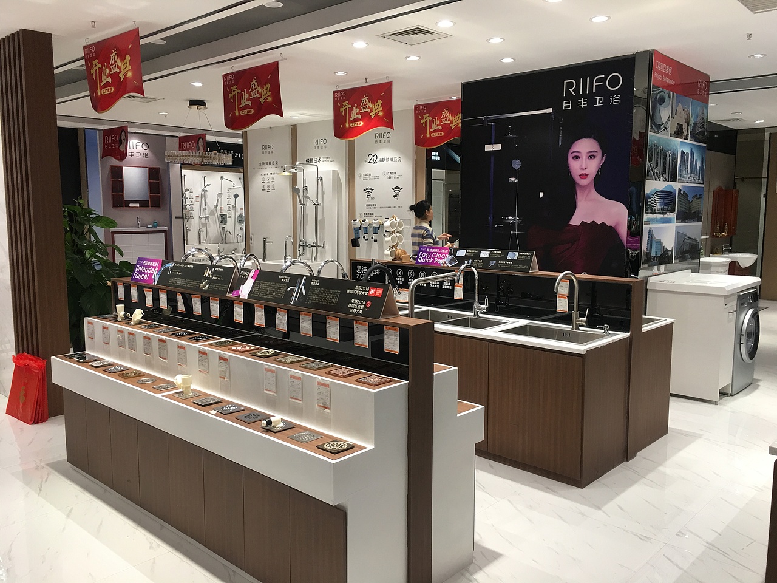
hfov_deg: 61.7
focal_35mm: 29
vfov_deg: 48.2
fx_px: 651
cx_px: 388
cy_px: 292
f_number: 2.2
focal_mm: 4.15
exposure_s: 1/33
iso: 40
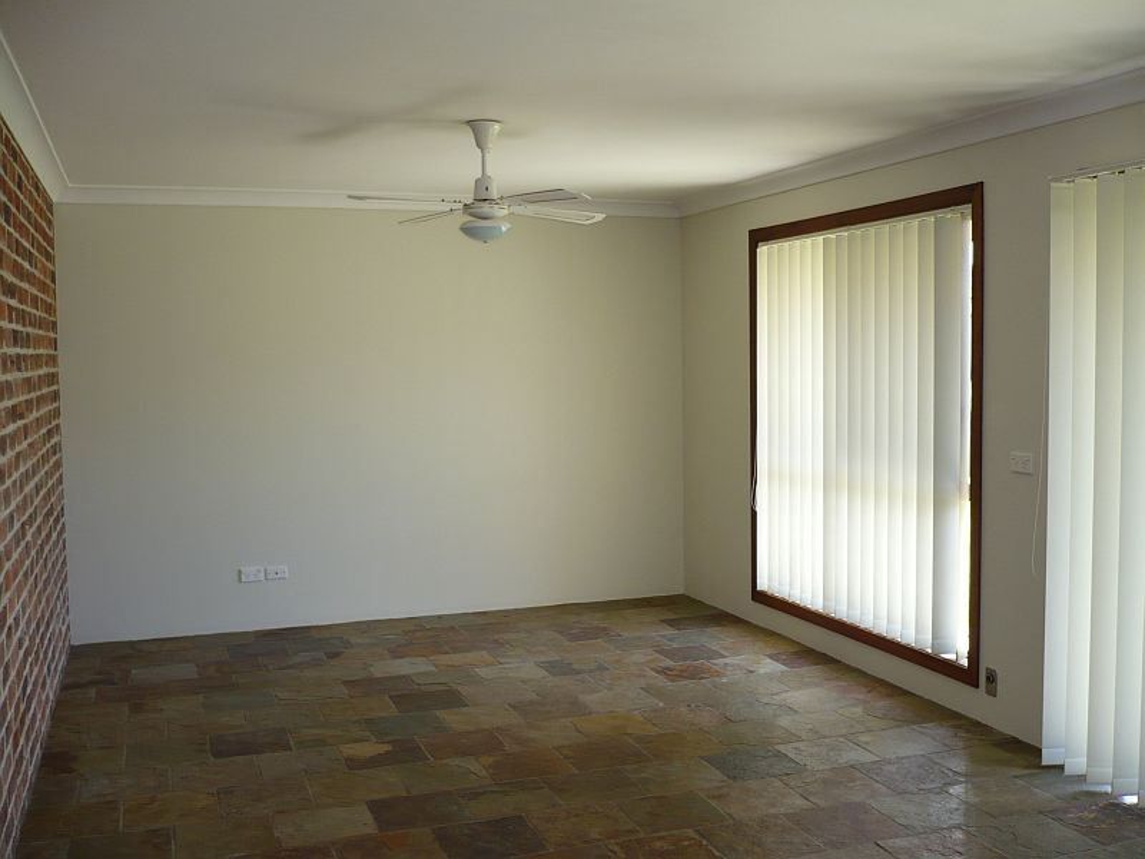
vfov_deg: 40.7
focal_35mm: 35
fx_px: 1158
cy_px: 430
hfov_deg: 52.6
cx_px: 572
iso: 100
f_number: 2.8
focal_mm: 5.8
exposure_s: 1/60
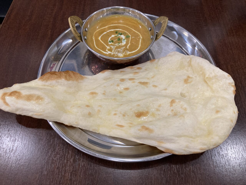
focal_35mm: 28
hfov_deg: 63.4
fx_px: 199
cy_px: 92
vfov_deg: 49.7
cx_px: 123
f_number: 1.8
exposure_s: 1/60
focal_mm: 3.99
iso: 250
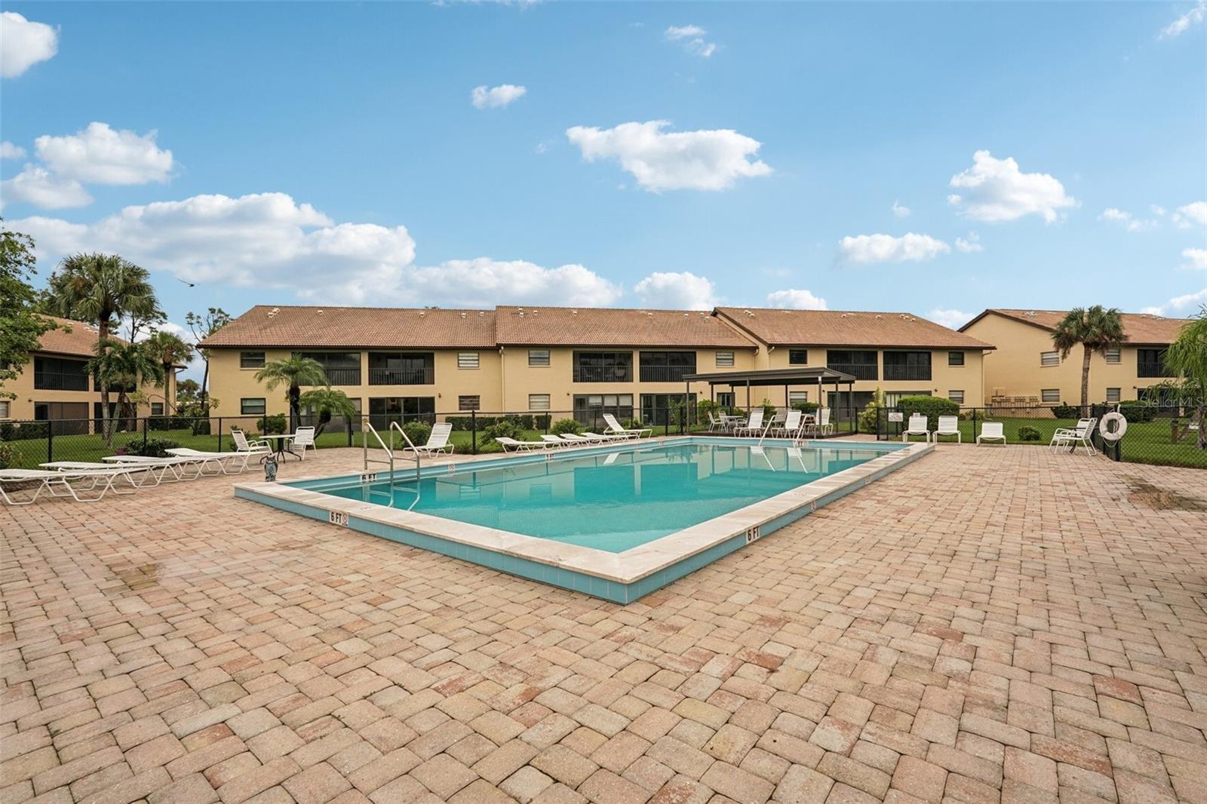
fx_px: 536
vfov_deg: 73.7
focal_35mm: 16
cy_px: 402
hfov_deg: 96.7
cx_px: 604
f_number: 8
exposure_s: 1/800
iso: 400
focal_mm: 16
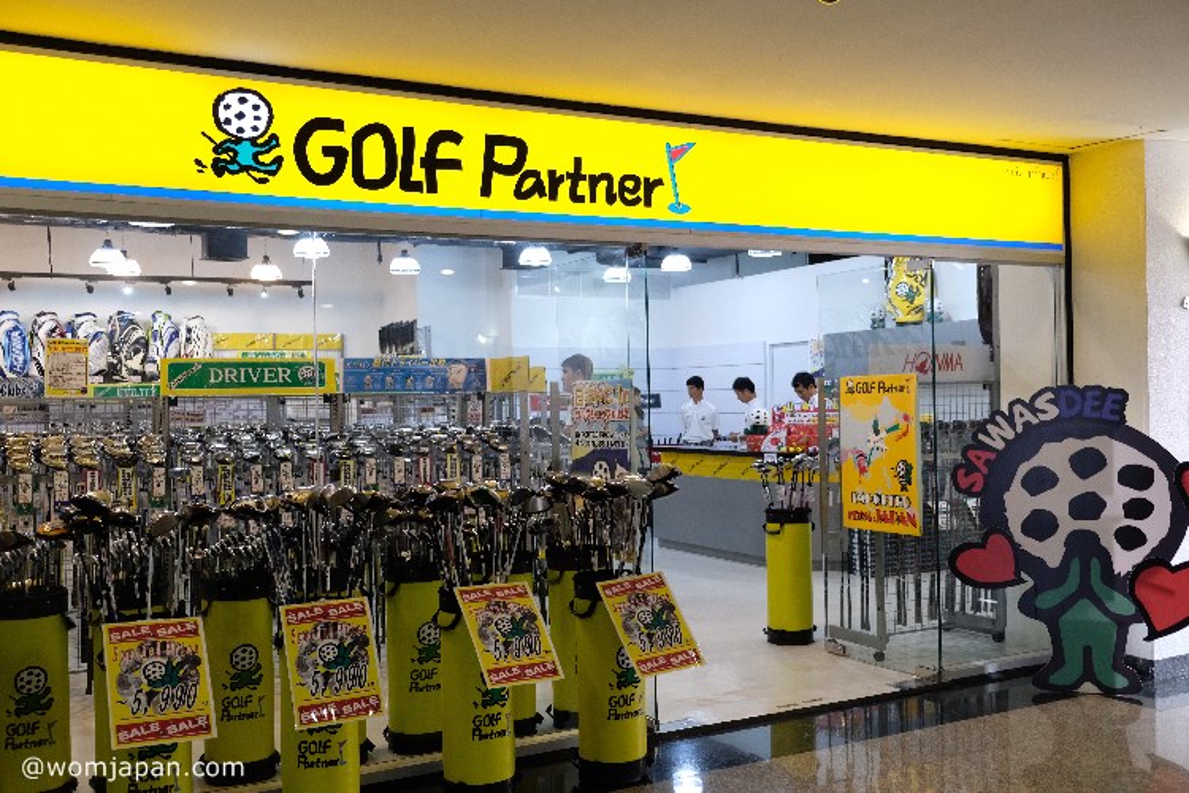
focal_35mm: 33
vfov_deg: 40.0
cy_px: 396
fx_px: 1090
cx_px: 594
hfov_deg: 57.2
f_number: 3.2
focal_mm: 22.3
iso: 1600
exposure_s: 1/170
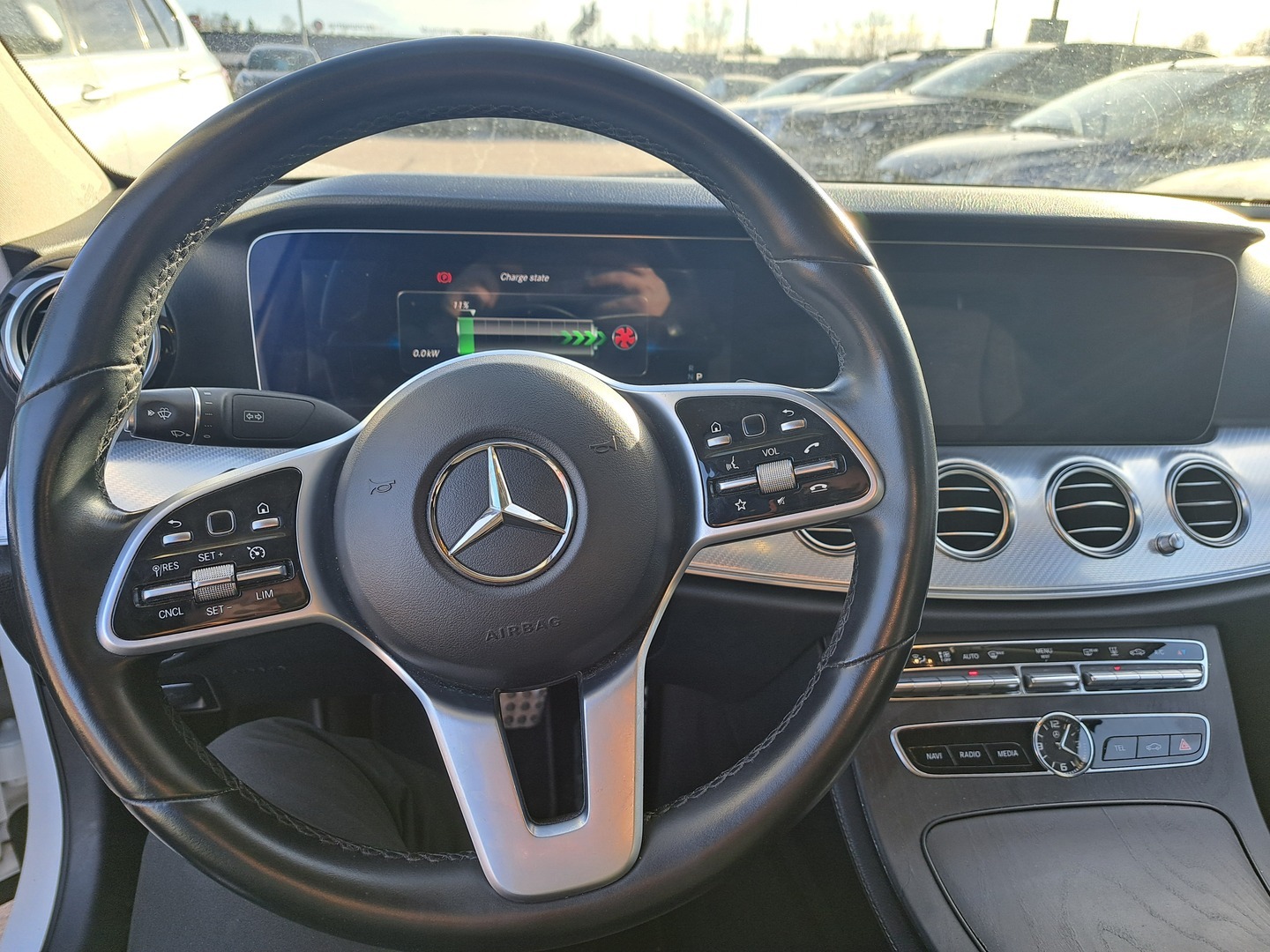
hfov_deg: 71.6
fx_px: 881
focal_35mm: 24
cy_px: 476
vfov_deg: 56.8
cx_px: 635
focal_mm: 5.23
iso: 50
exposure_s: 1/100
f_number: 1.8
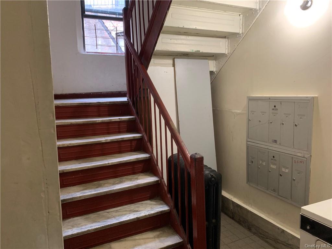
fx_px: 249
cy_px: 124
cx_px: 166
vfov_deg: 53.1
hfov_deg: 67.3
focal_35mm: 26
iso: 250
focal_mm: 4.25
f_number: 1.8
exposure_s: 1/40
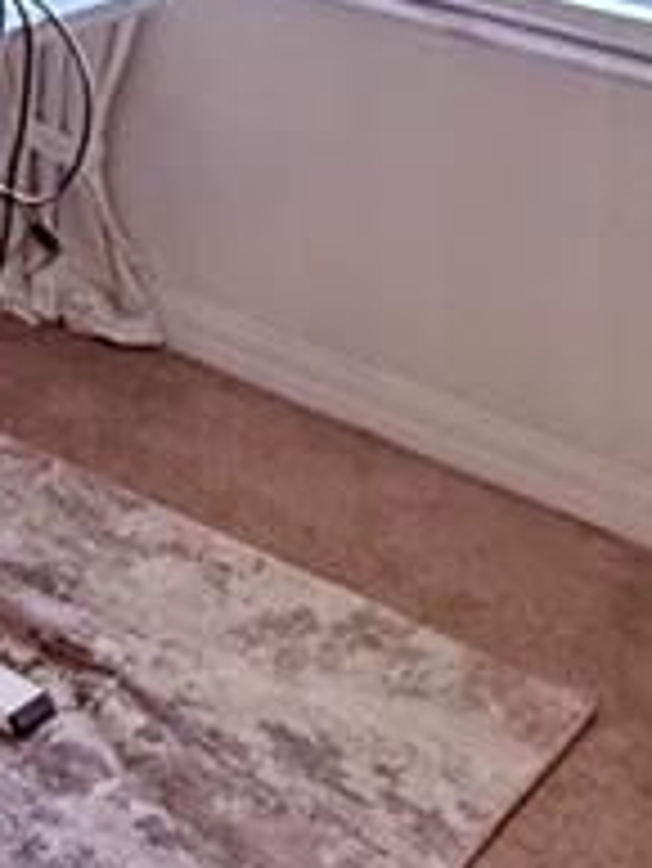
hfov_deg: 15.0
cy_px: -517
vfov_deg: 19.1
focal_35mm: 87
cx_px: -472
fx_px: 2182
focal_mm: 2.22
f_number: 2.2
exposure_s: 1/120
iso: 400
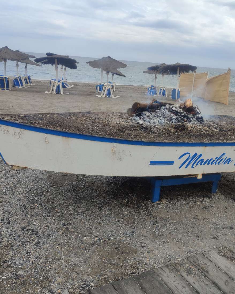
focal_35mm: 32
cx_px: 128
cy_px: 144
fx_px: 278
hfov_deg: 45.7
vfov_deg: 55.7
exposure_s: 1/570
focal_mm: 5.89
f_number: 1.89
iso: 50
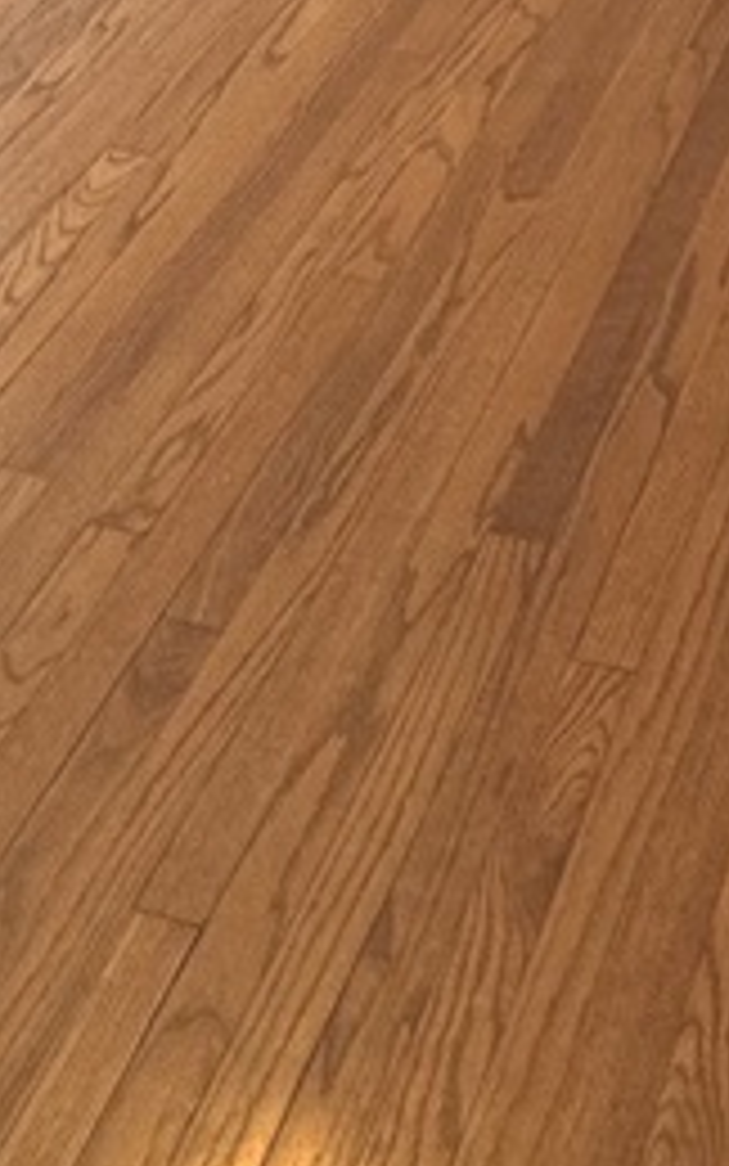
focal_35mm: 62
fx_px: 1970
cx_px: 734
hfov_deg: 20.3
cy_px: -473
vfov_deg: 26.3
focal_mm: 2.22
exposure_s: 1/60
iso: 250
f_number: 2.2
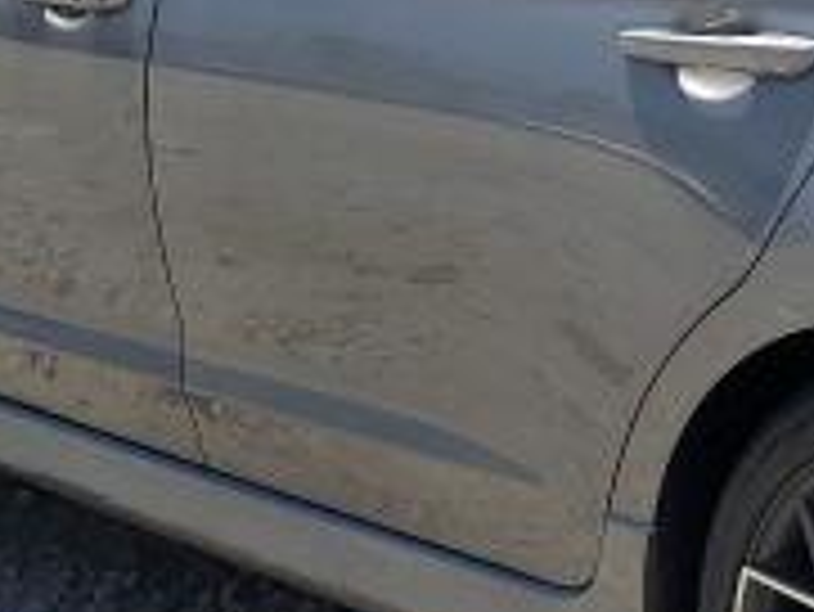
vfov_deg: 12.8
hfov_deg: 16.2
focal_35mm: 115
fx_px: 2706
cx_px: 1066
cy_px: 86
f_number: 1.5
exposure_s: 1/3333
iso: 50
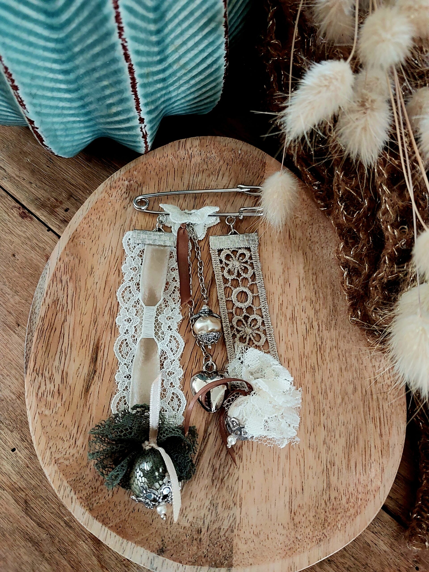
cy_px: 286
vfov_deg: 60.0
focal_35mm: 30
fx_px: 496
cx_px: 214
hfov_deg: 46.8
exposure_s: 1/50
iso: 320
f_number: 1.8
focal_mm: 4.6
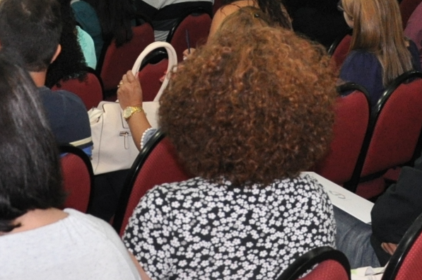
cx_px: 151
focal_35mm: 97
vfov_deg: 13.6
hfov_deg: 21.0
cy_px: -60
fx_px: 1135
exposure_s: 1/60
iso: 800
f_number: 3.5
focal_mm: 18
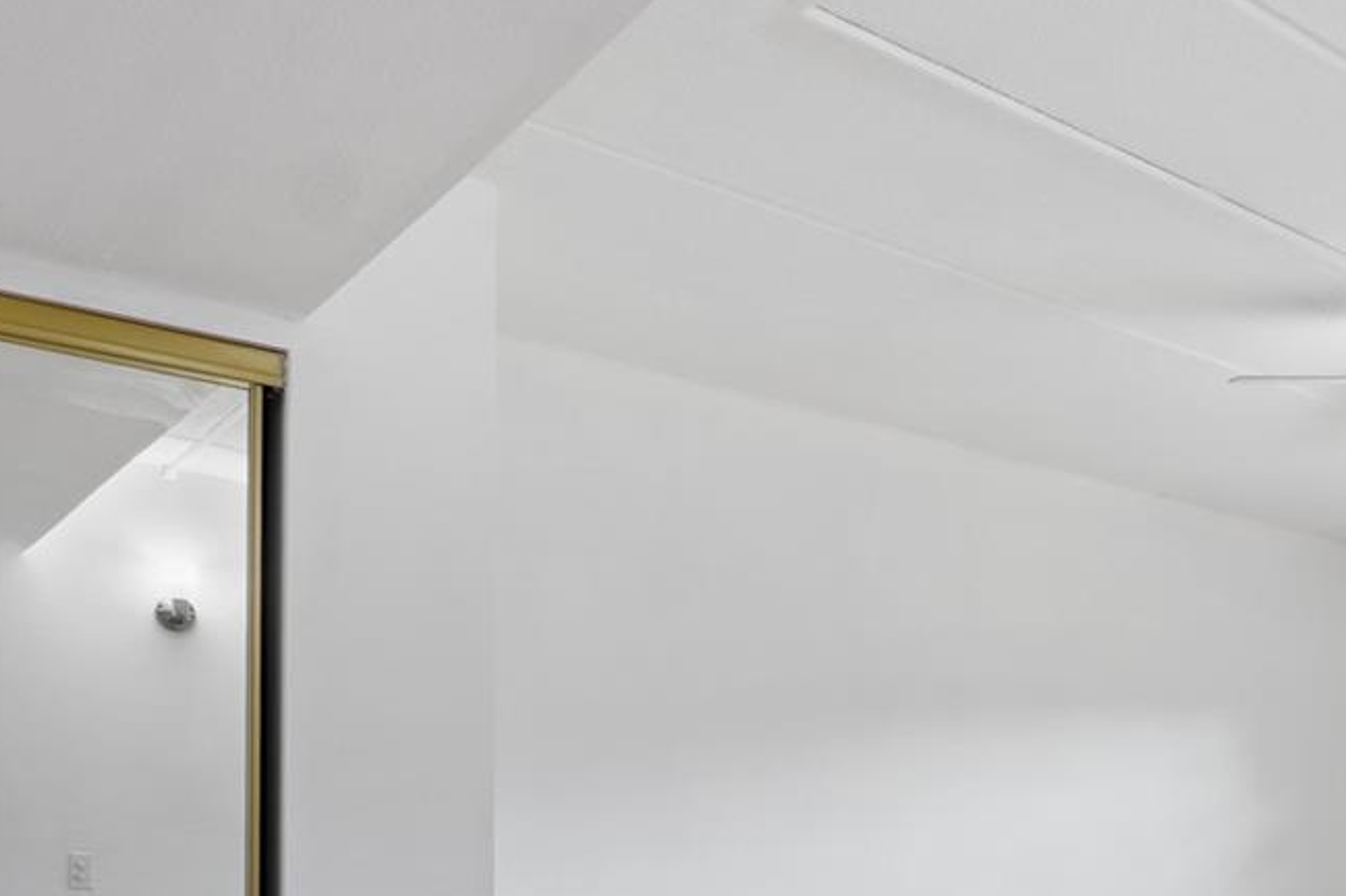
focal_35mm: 37
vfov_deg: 33.1
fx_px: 1383
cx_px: 964
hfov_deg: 50.3
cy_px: 881
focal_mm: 10
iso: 100
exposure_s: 1/2
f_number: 8
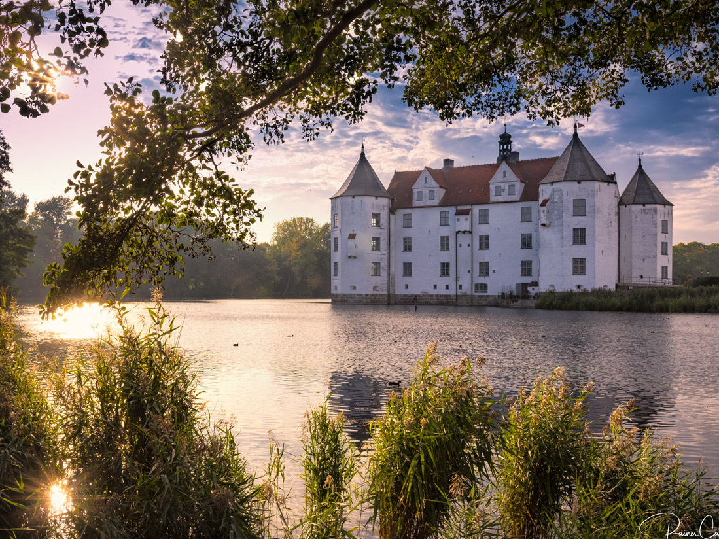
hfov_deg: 49.0
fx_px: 789
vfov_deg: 37.7
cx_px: 377
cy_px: 264
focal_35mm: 38
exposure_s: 1/250
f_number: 16
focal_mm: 31
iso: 320
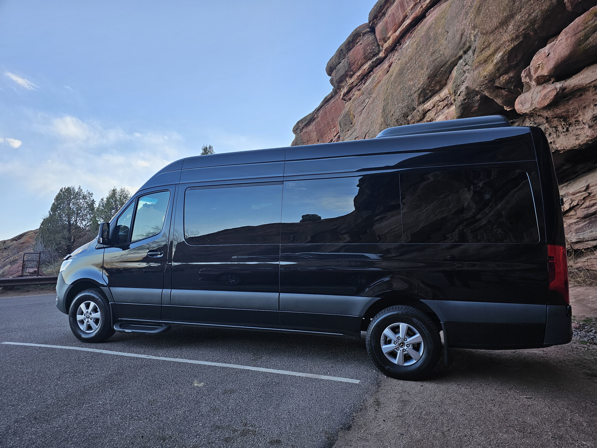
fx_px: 397
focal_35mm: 23
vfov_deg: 58.9
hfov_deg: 73.9
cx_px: 298
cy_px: 224
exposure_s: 1/180
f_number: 1.7
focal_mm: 6.3
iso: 25
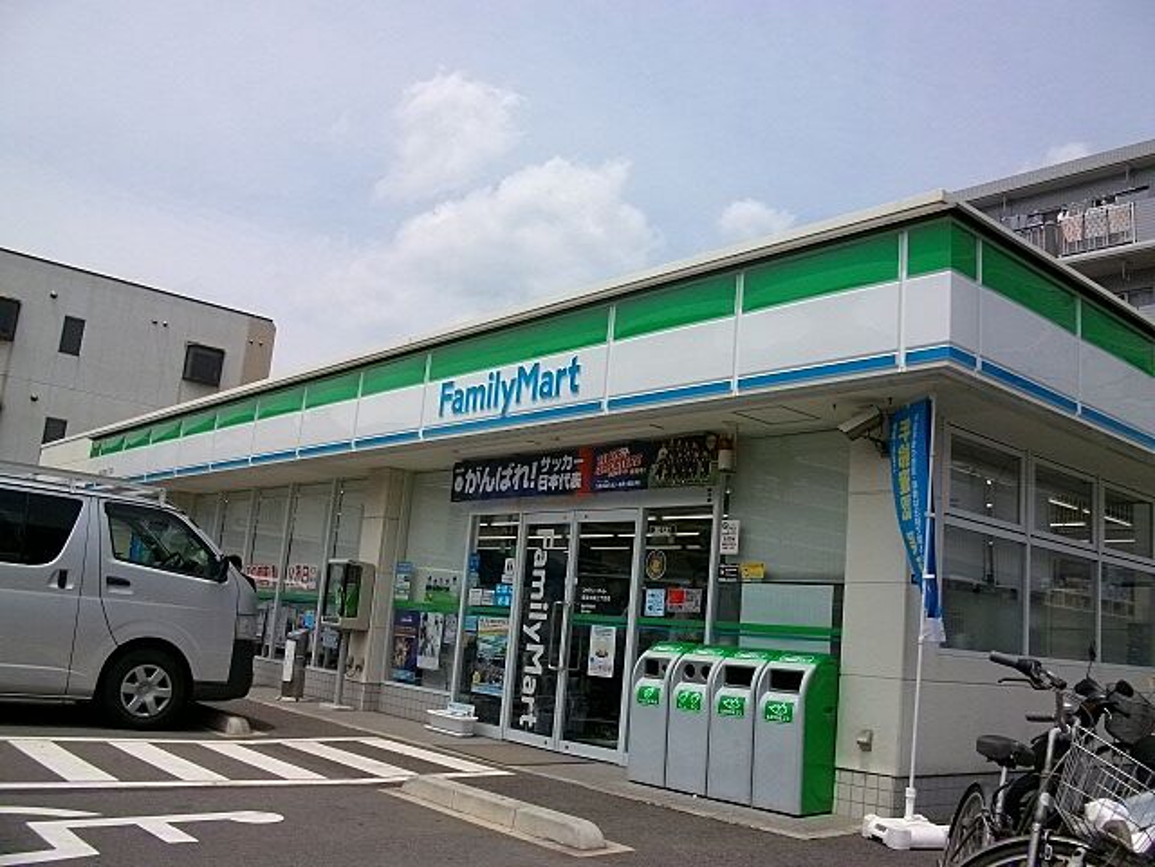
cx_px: 578
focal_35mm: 32
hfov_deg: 56.8
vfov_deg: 44.2
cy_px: 434
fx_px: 1068
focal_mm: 5.7
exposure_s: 1/537
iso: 80
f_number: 5.5
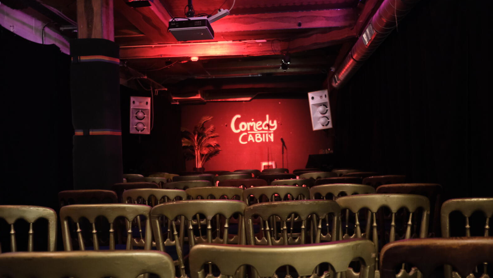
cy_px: 168
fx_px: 392
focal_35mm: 30
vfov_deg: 38.8
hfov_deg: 64.3
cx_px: 254
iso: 3200
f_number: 2.8
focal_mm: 18
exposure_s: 1/18
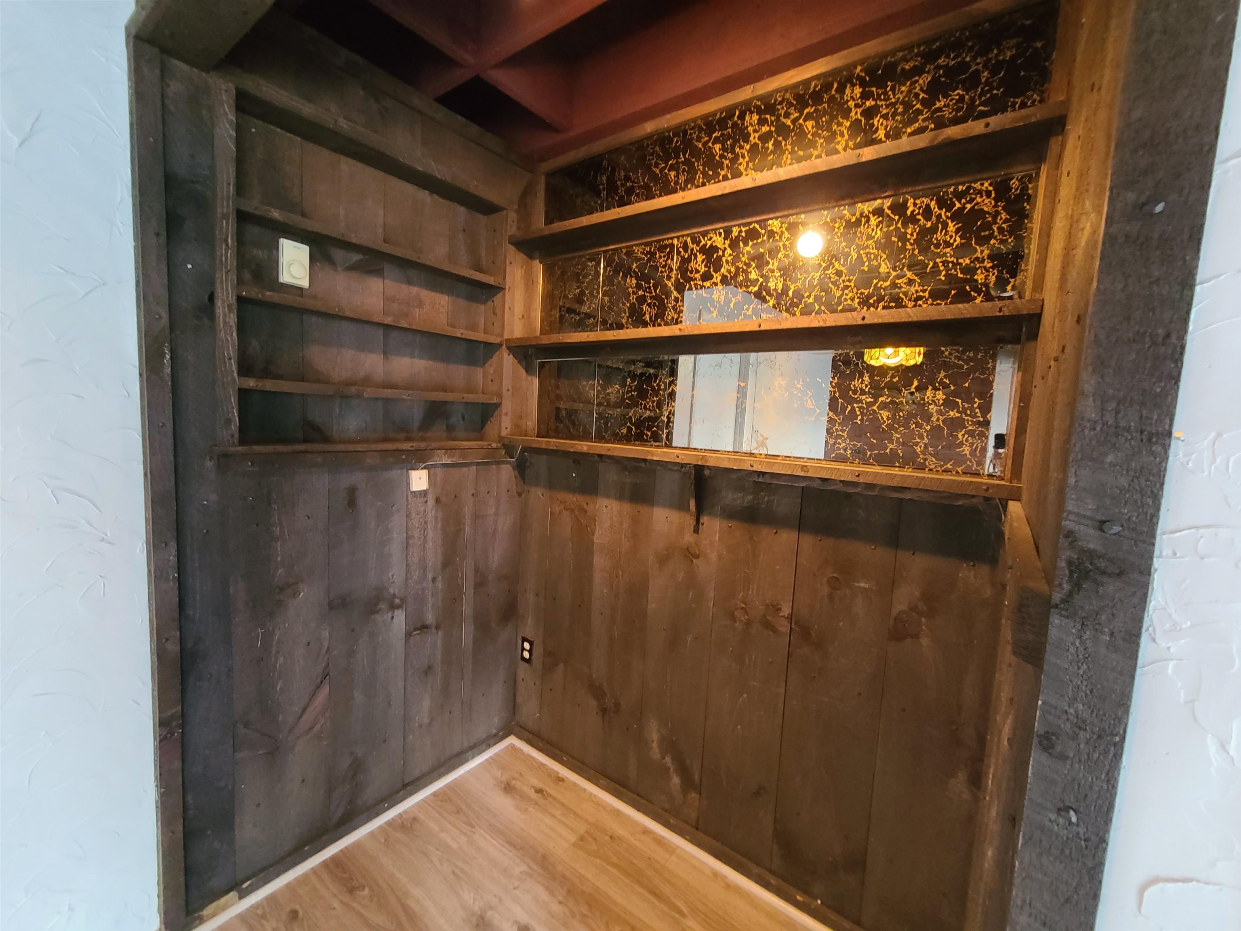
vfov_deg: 89.9
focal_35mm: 13
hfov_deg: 106.2
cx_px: 620
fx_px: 466
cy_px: 466
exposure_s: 1/24
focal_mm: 2.2
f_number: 2.2
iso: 1000
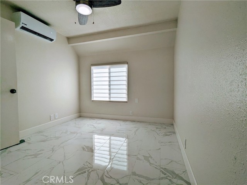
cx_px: 124
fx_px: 114
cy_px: 92
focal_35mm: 16
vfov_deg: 78.1
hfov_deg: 94.5
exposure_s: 1/801
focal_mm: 2.35
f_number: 2.2
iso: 49
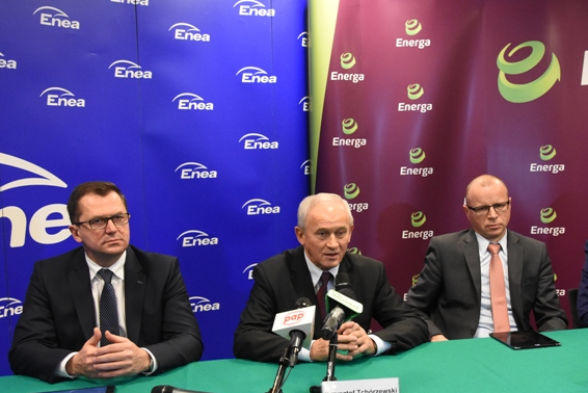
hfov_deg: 39.5
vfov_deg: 27.1
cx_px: 372
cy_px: 234
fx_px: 812
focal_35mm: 50
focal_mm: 25
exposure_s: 1/125
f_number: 5.6
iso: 4000
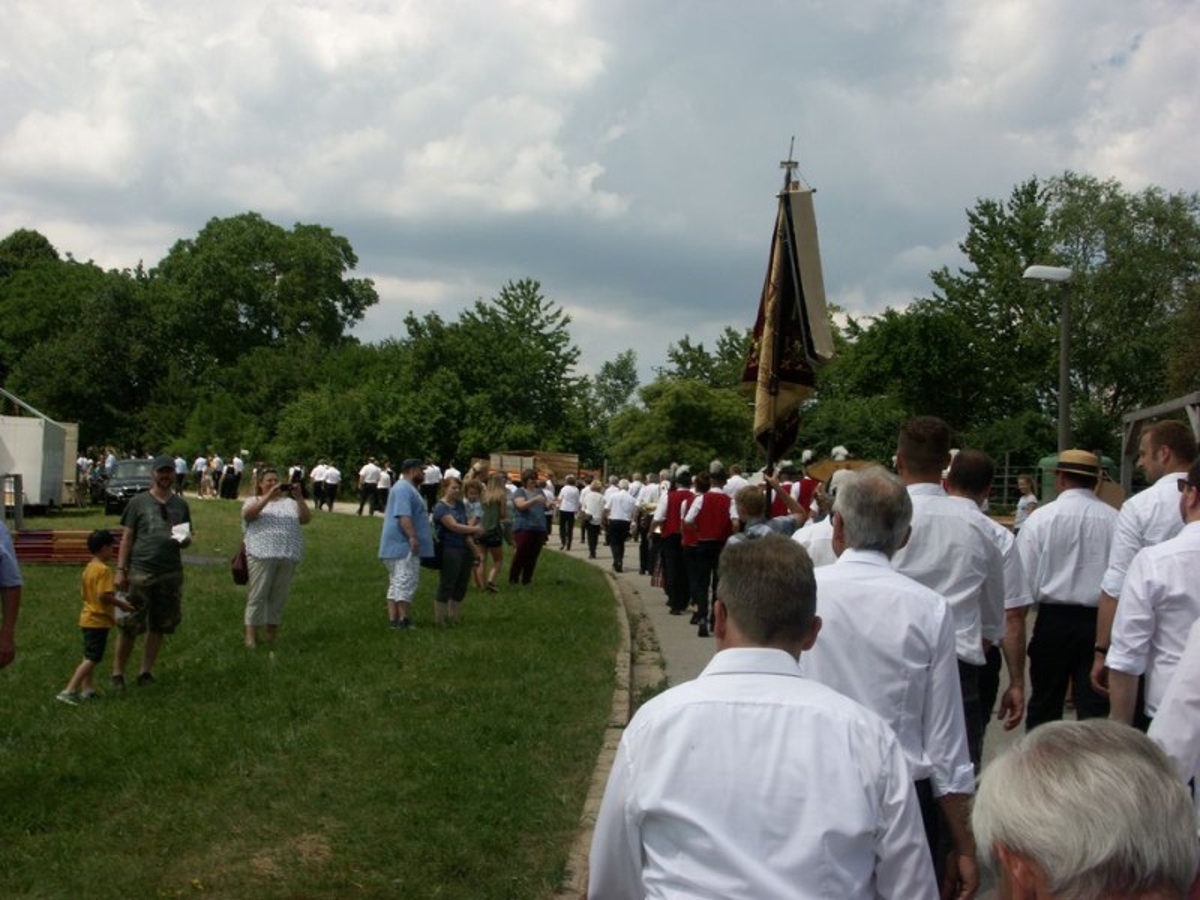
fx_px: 1595
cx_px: 600
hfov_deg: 41.2
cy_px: 450
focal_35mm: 46
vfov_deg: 31.5
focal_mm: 11.76
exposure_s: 1/320
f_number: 8
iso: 64
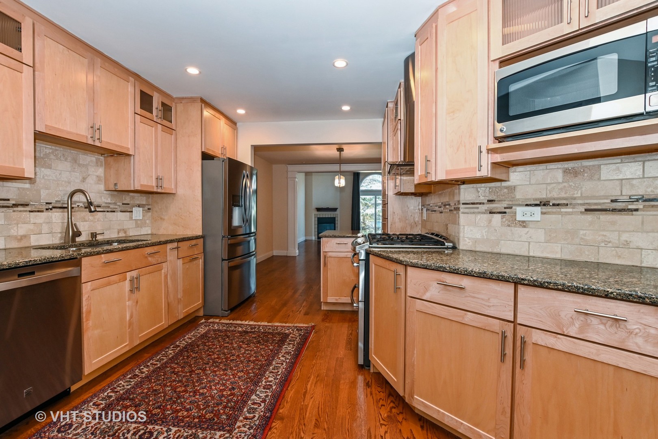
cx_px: 329
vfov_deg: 77.3
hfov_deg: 100.4
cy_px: 220
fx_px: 274
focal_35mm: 15
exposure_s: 1/10
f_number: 7.1
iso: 250
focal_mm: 10
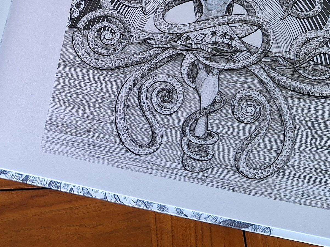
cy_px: 48
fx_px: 458
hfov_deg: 37.5
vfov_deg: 29.5
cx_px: 44
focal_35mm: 48
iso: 40
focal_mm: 5.54
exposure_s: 1/100
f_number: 1.8
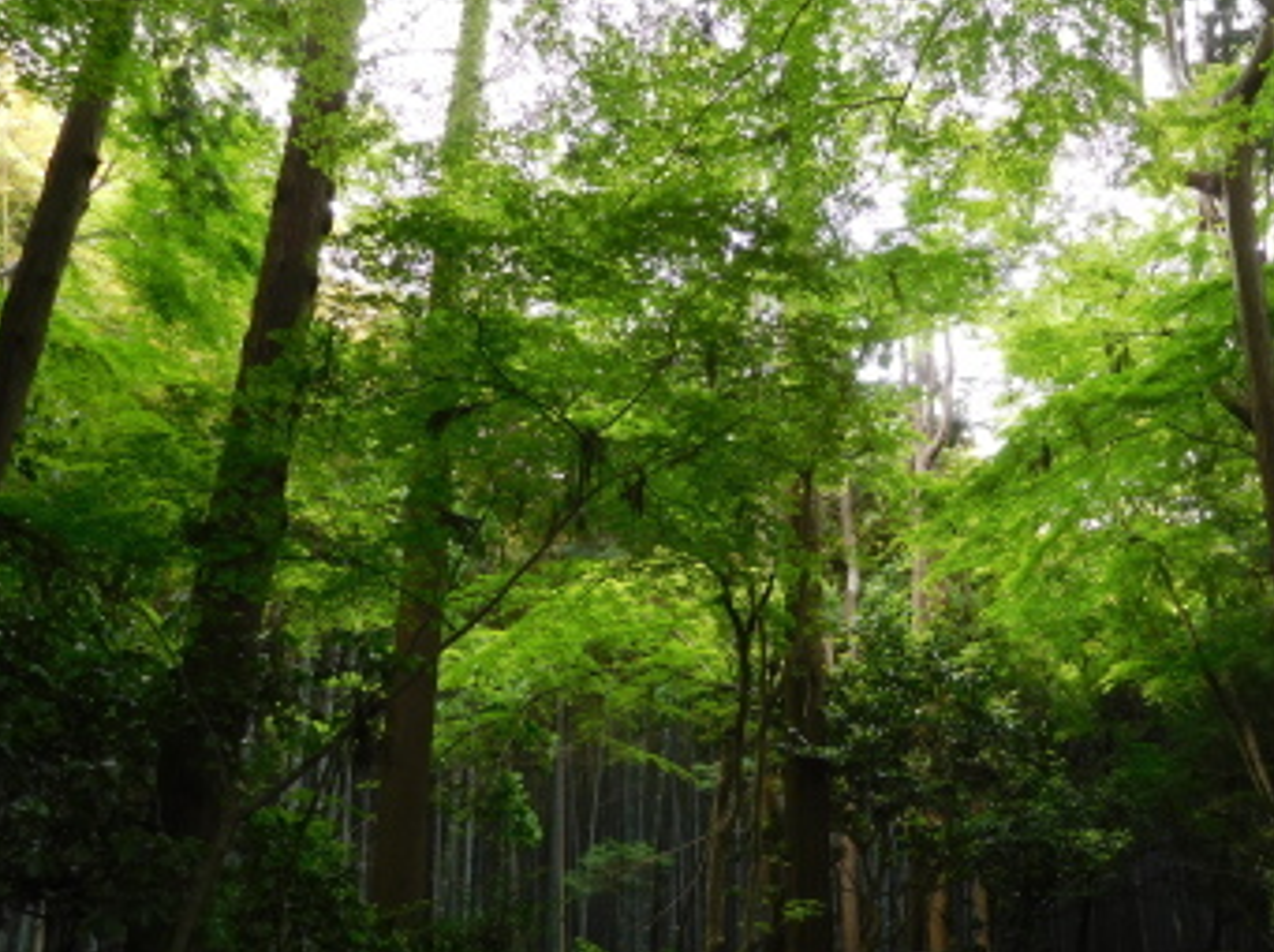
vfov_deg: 42.9
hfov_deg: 54.6
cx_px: 818
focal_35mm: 33
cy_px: 480
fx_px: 1213
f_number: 3.4
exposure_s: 1/30
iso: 140
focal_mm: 4.5
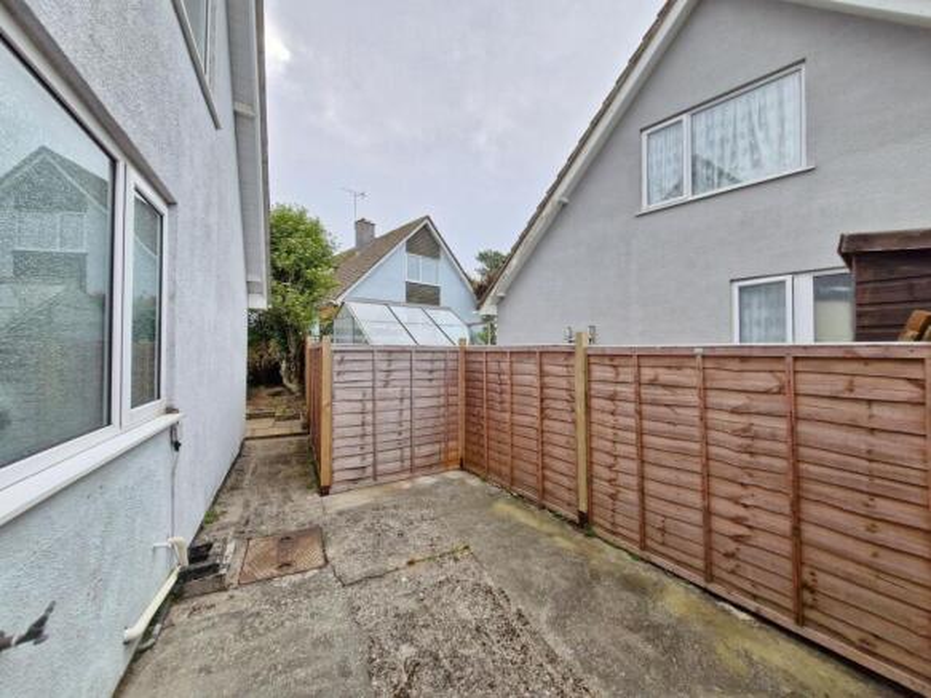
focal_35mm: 13
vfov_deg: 89.9
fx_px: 350
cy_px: 349
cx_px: 466
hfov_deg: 106.2
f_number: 2.2
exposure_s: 1/293
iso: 50
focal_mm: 1.74
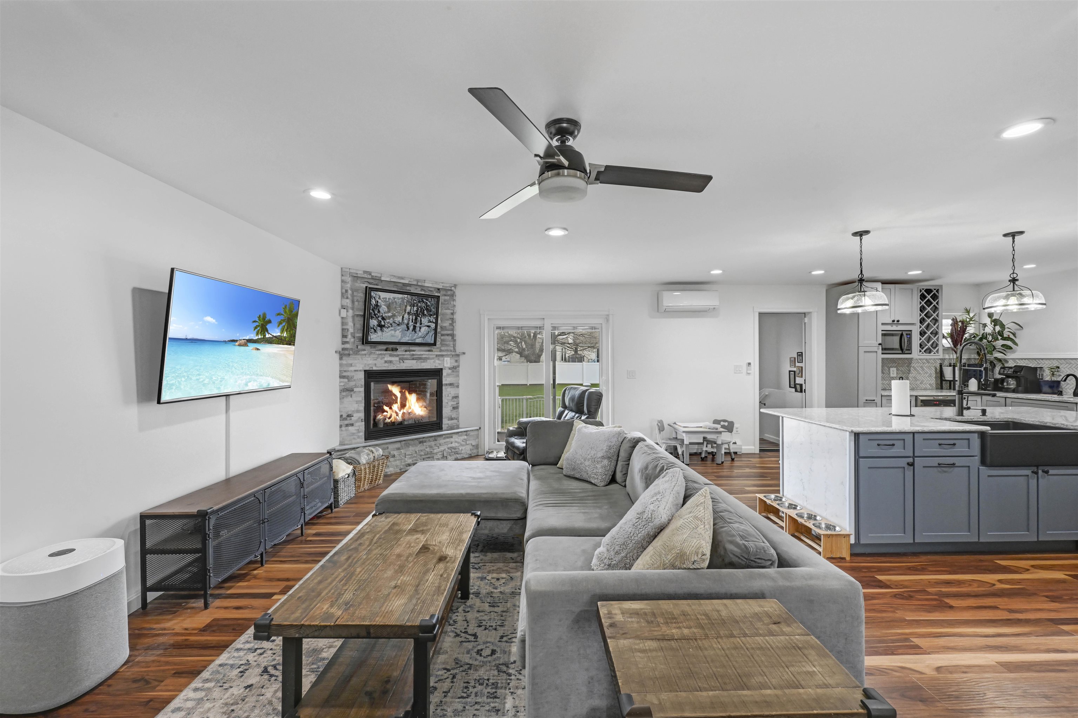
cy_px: 359
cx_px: 539
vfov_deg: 81.2
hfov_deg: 104.3
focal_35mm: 14
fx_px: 419
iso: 2000
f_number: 14
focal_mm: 14
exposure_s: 1/800
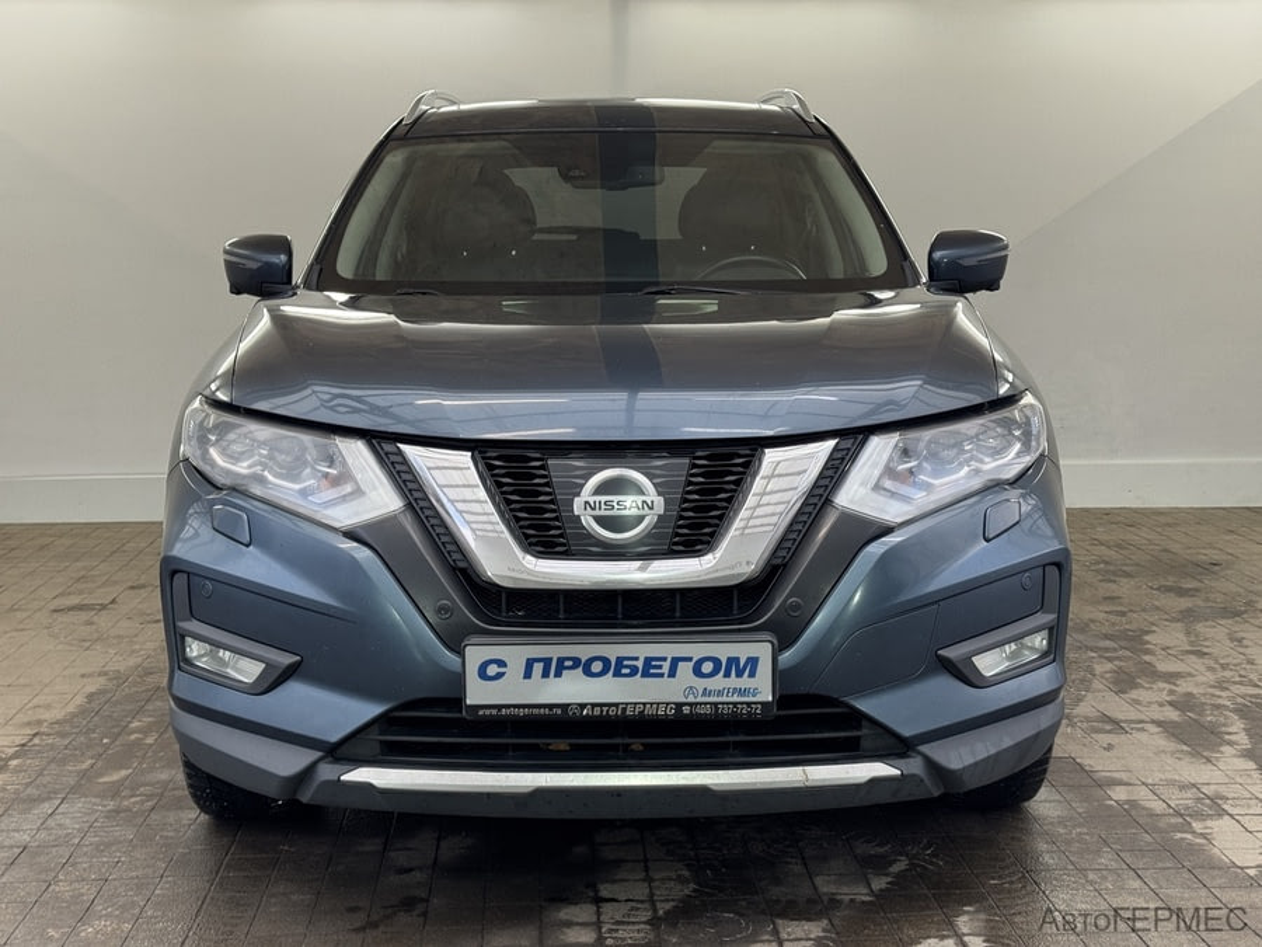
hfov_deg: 39.7
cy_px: 474
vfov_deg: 30.3
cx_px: 631
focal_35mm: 48
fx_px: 1750
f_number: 1.78
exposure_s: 1/130
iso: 50
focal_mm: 6.76
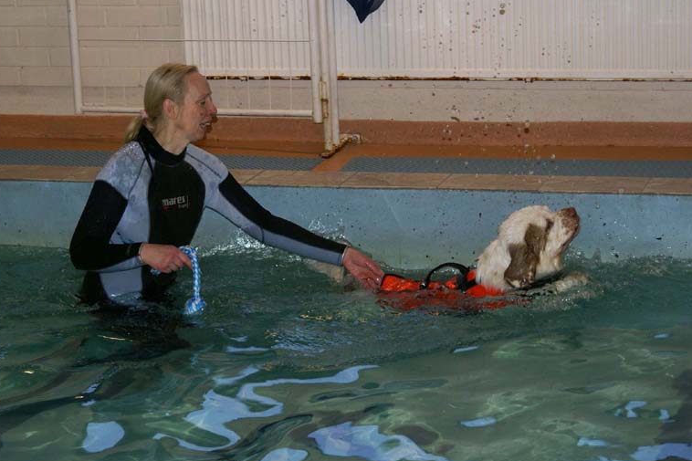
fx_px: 1826
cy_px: 221
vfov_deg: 14.4
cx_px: 351
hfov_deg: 21.5
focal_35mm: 95
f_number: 5.6
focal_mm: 60
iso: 400
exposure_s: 1/100
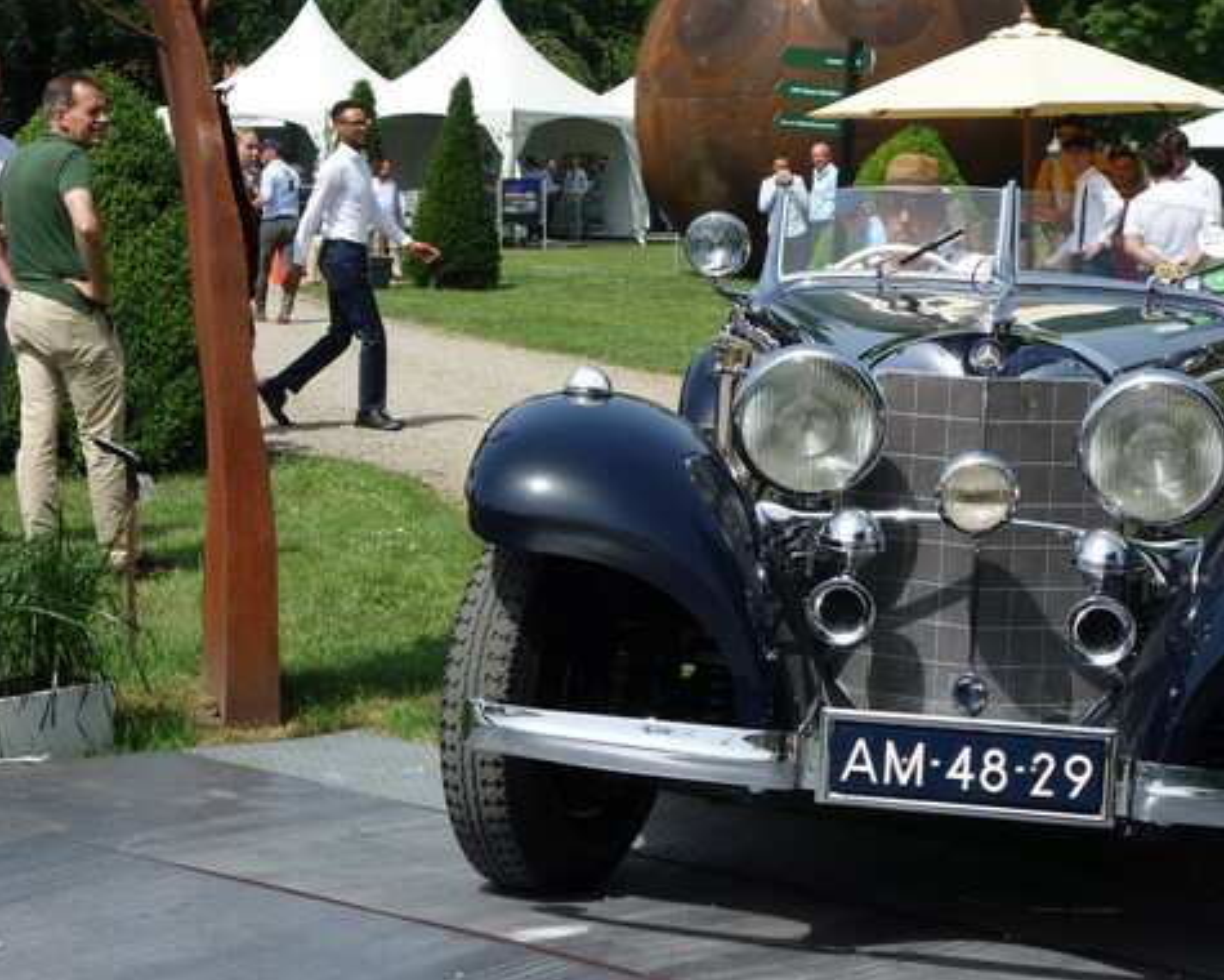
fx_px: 3007
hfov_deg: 23.0
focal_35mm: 83
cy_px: 469
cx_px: 639
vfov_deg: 18.5
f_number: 5.6
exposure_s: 1/640
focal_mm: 25.93
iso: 125
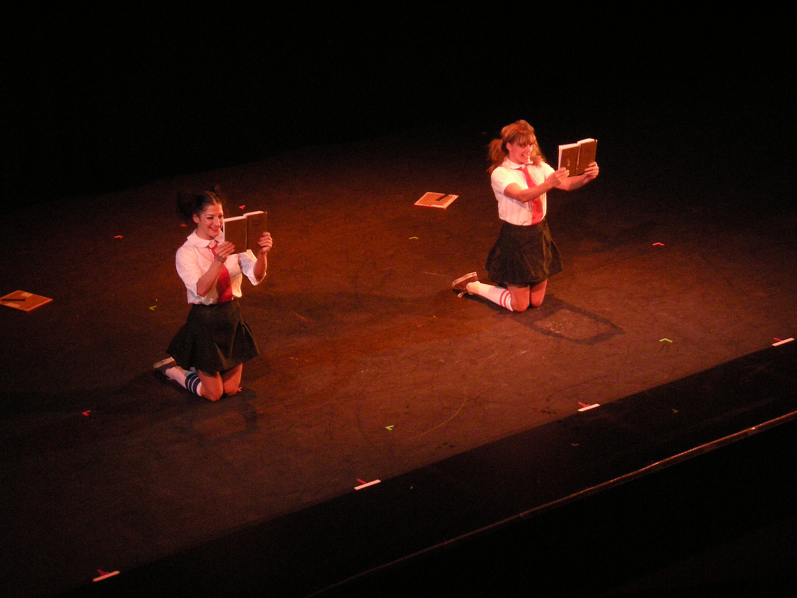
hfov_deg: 19.3
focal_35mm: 102
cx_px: 398
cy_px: 299
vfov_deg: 14.5
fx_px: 2348
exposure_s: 1/8.8
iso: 400
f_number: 5.6
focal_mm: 17
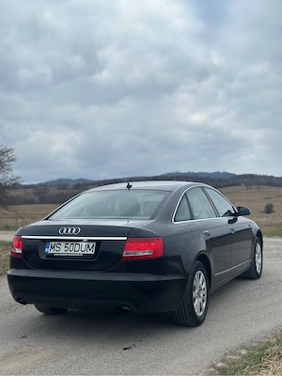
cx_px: 141
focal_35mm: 48
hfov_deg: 30.3
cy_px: 188
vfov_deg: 39.7
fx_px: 521
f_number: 1.78
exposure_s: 1/1639
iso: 80
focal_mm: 6.86
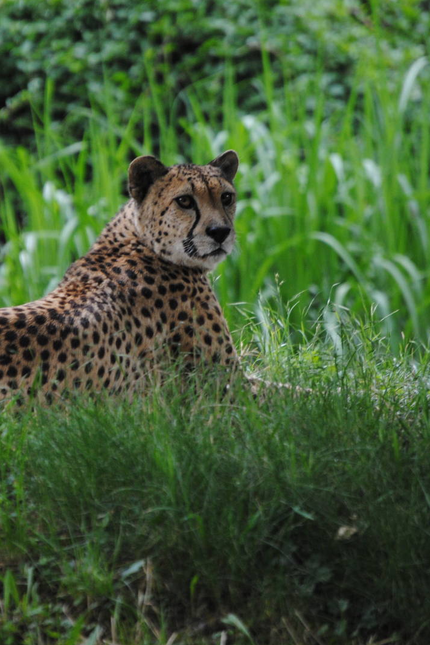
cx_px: 125
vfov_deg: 4.6
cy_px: 322
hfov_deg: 3.1
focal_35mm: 450
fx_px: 8062
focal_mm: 200
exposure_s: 1/160
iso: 400
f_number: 5.6
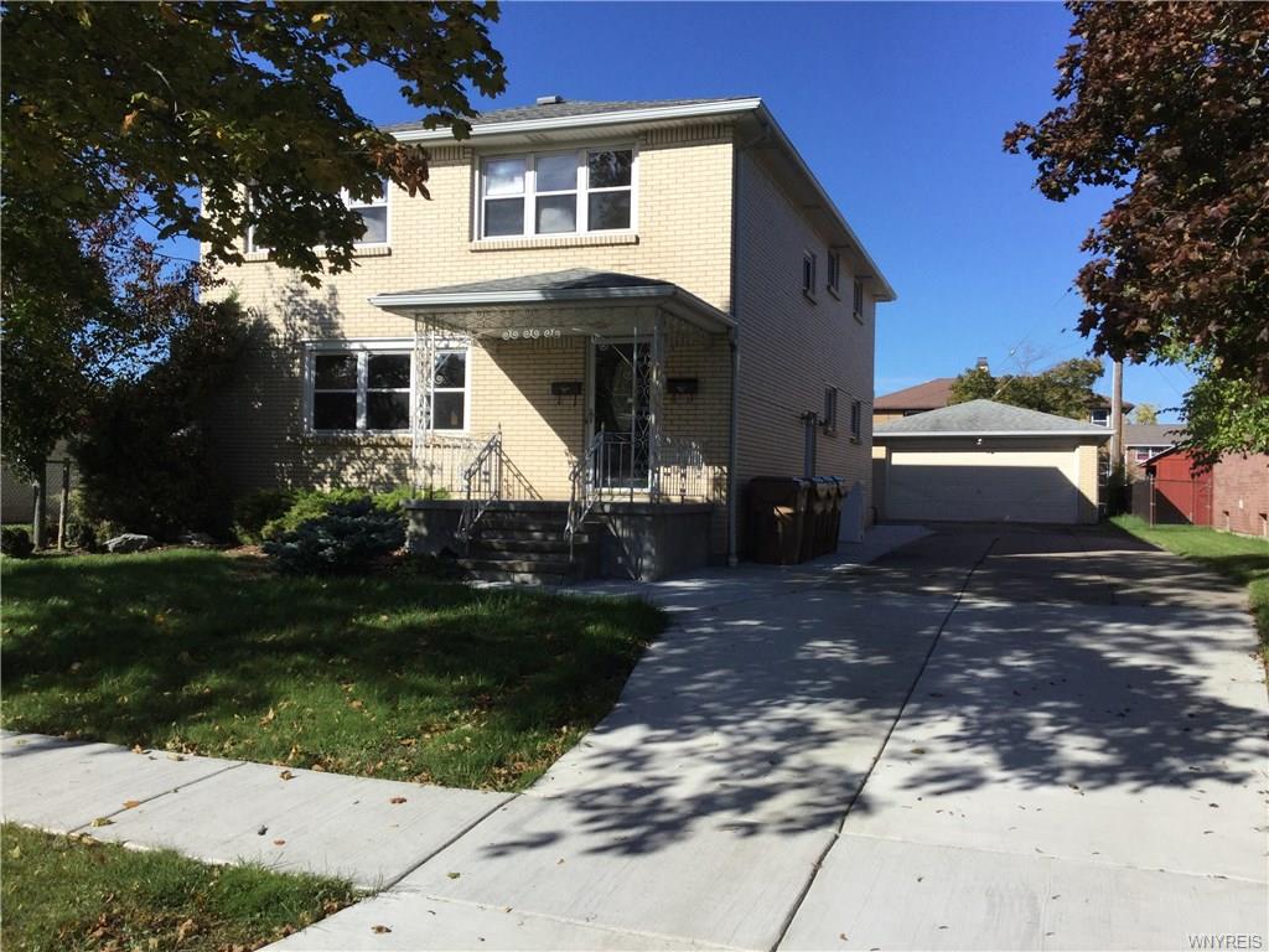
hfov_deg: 58.4
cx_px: 634
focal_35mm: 31
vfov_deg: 45.4
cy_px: 476
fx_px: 1136
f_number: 2.4
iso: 25
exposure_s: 1/1567
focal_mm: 3.3
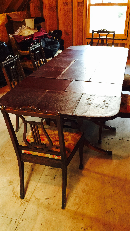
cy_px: 116
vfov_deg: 61.0
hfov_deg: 36.6
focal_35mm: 32
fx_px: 196
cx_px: 74
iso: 100
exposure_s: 1/15
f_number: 2.2
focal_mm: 4.15
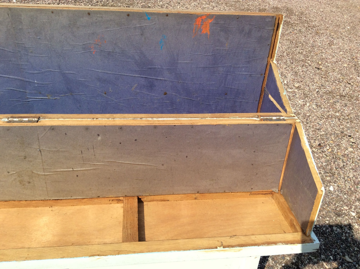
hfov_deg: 56.9
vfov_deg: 44.1
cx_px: 180
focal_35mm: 32
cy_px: 134
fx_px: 332
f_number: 2.4
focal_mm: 3.3
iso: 32
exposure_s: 1/1271
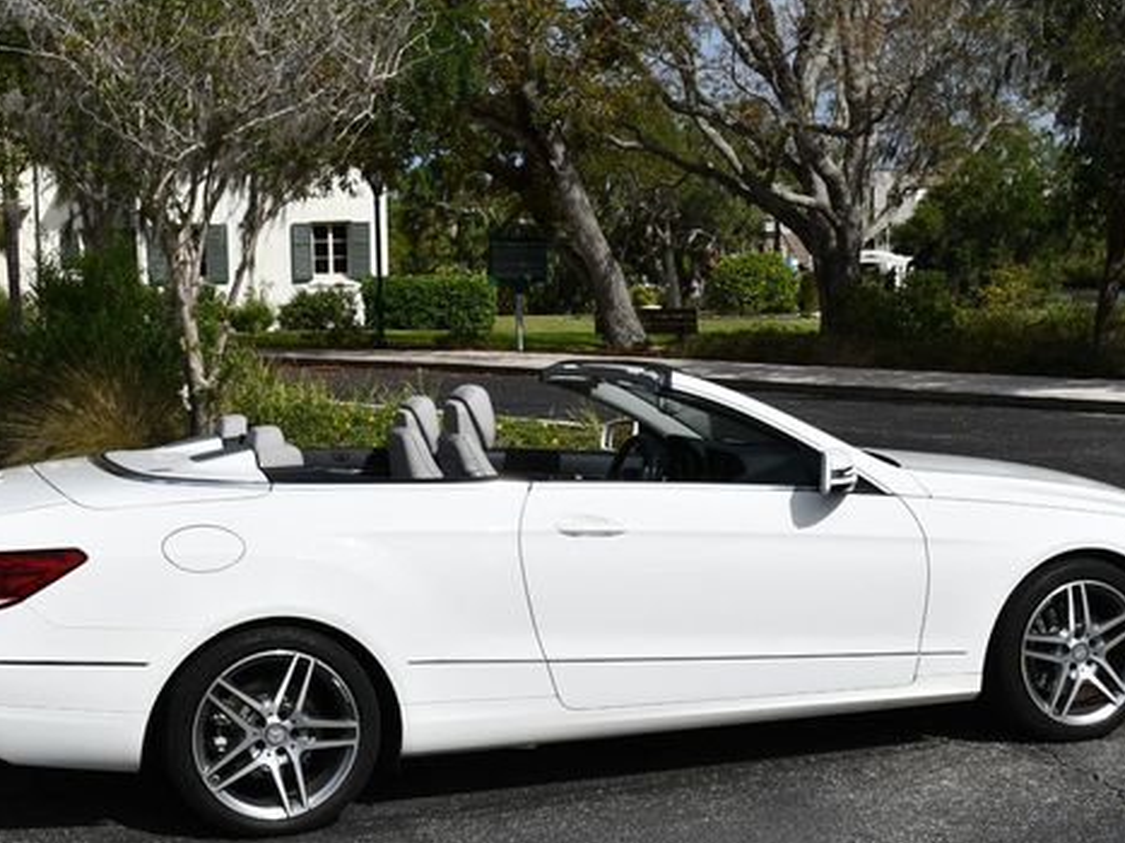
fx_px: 1884
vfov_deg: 25.2
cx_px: 528
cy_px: 378
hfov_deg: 33.2
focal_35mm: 58
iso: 100
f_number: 10
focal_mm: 22
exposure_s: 1/400
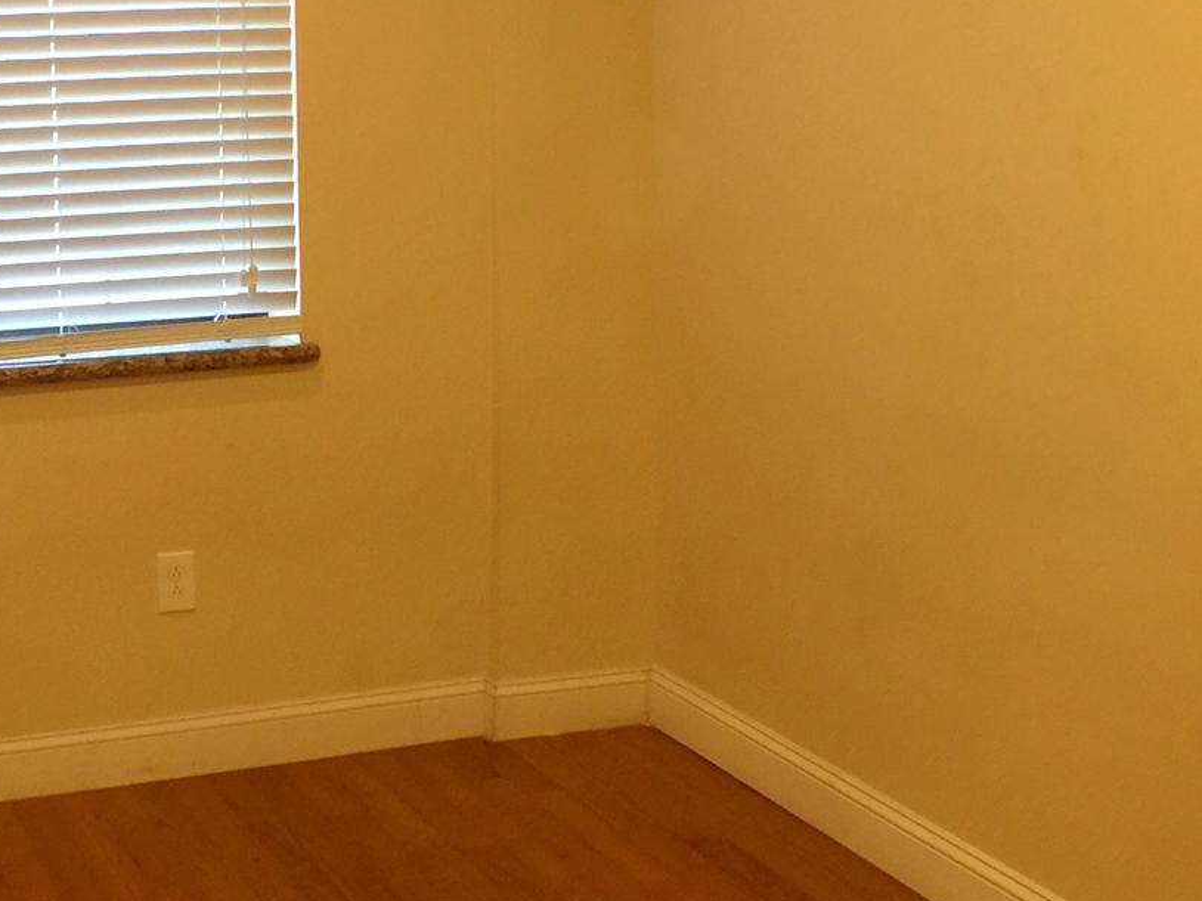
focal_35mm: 73
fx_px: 2534
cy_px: 482
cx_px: 332
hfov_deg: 26.4
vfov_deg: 20.2
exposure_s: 1/10
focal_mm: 4.15
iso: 100
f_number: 2.2
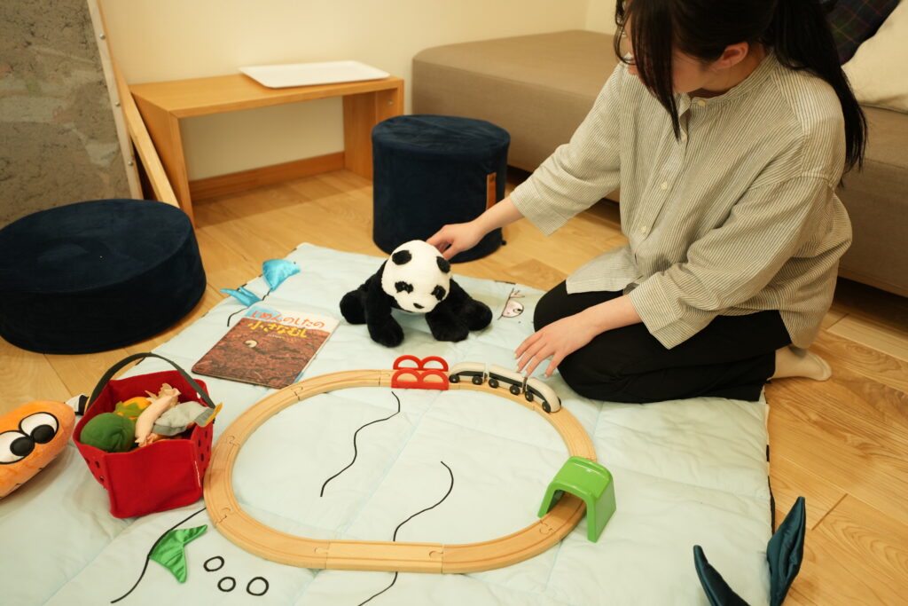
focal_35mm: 28
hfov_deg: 65.5
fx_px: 706
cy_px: 303
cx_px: 454
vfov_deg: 46.4
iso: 1000
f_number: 2.8
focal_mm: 28
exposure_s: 1/160
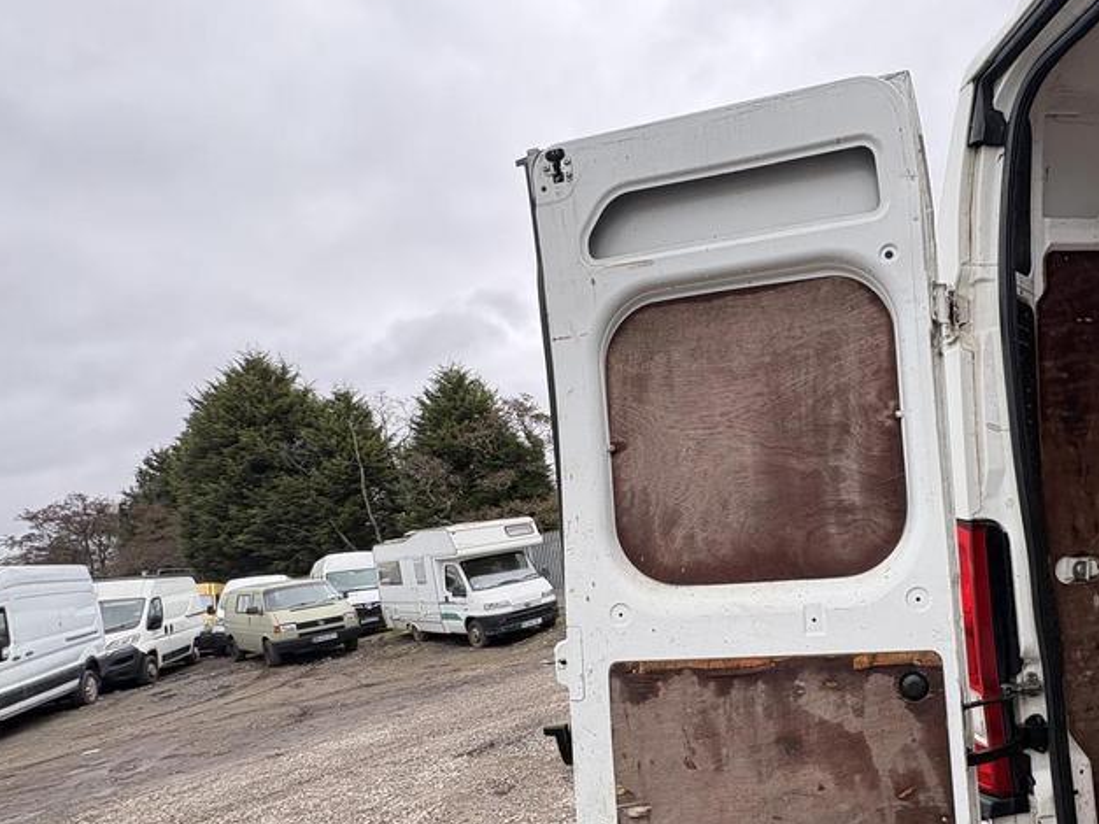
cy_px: 533
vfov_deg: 64.6
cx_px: 722
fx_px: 635
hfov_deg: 79.4
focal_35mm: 20
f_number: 2.2
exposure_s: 1/210
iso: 40
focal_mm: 2.22
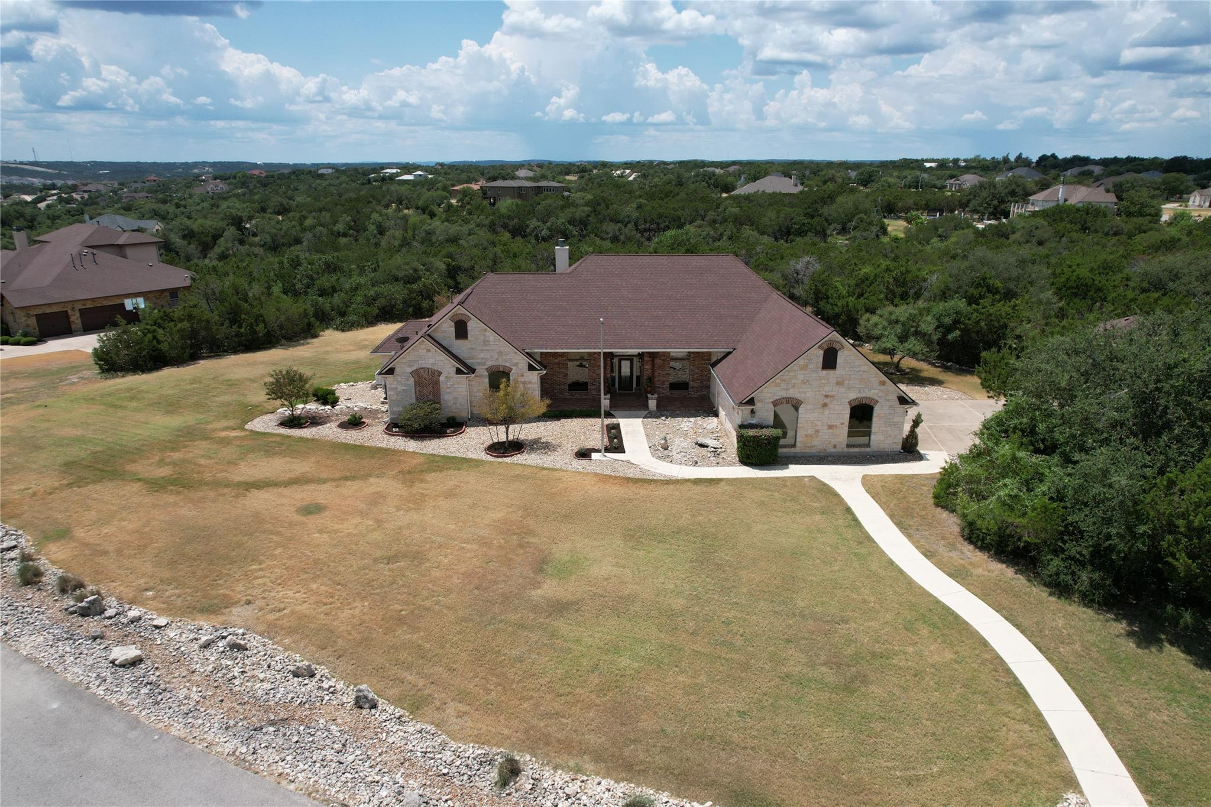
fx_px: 740
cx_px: 606
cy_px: 404
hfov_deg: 78.6
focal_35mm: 22
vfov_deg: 57.2
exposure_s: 1/3000
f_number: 2.8
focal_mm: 8.38
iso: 120
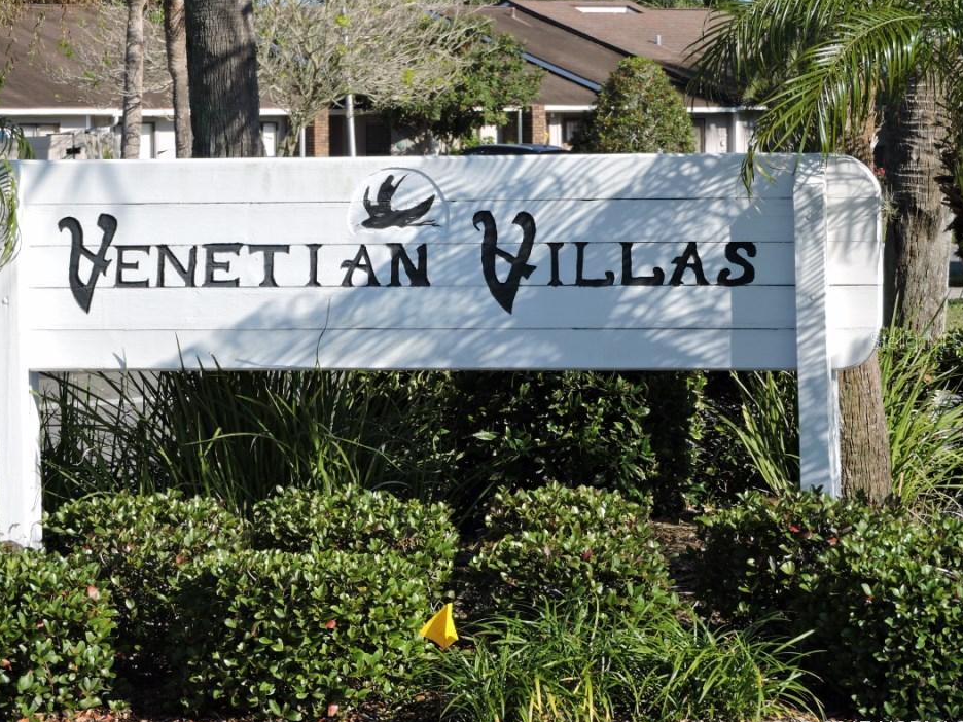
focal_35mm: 197
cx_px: 440
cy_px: 340
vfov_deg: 7.5
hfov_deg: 10.0
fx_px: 5480
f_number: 5.3
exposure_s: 1/400
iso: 100
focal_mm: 32.2
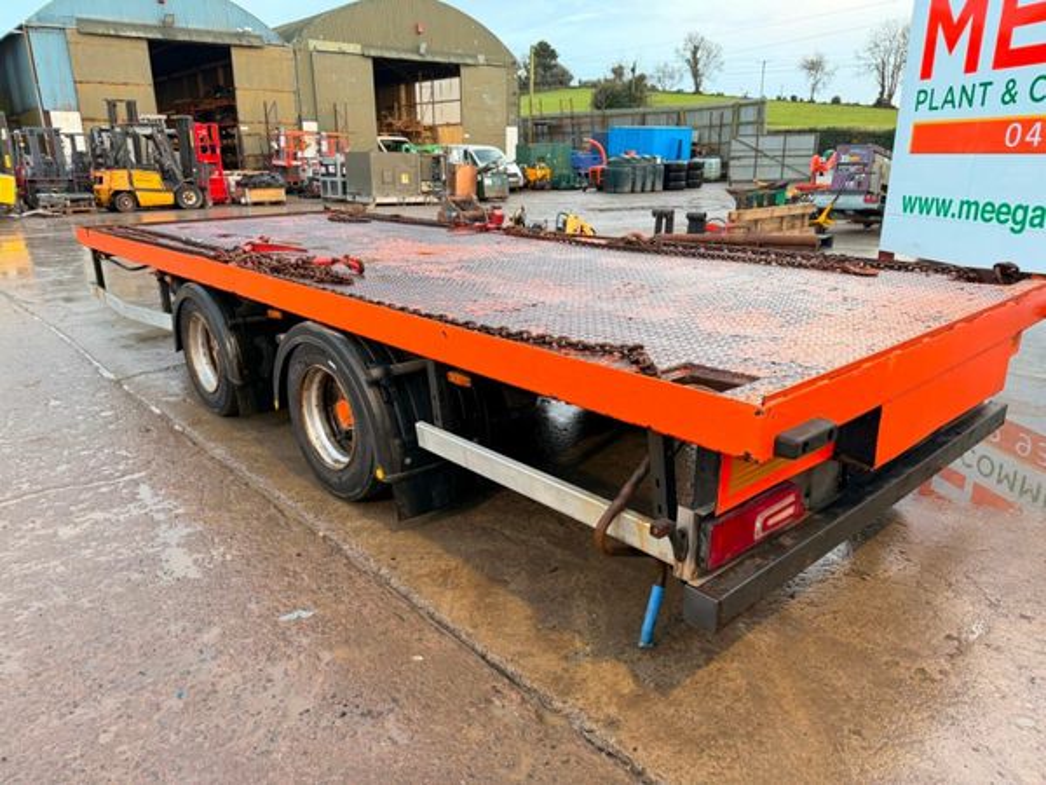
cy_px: 392
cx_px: 523
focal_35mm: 24
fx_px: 725
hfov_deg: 71.6
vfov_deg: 56.8
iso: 160
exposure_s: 1/121
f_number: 1.78
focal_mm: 6.76
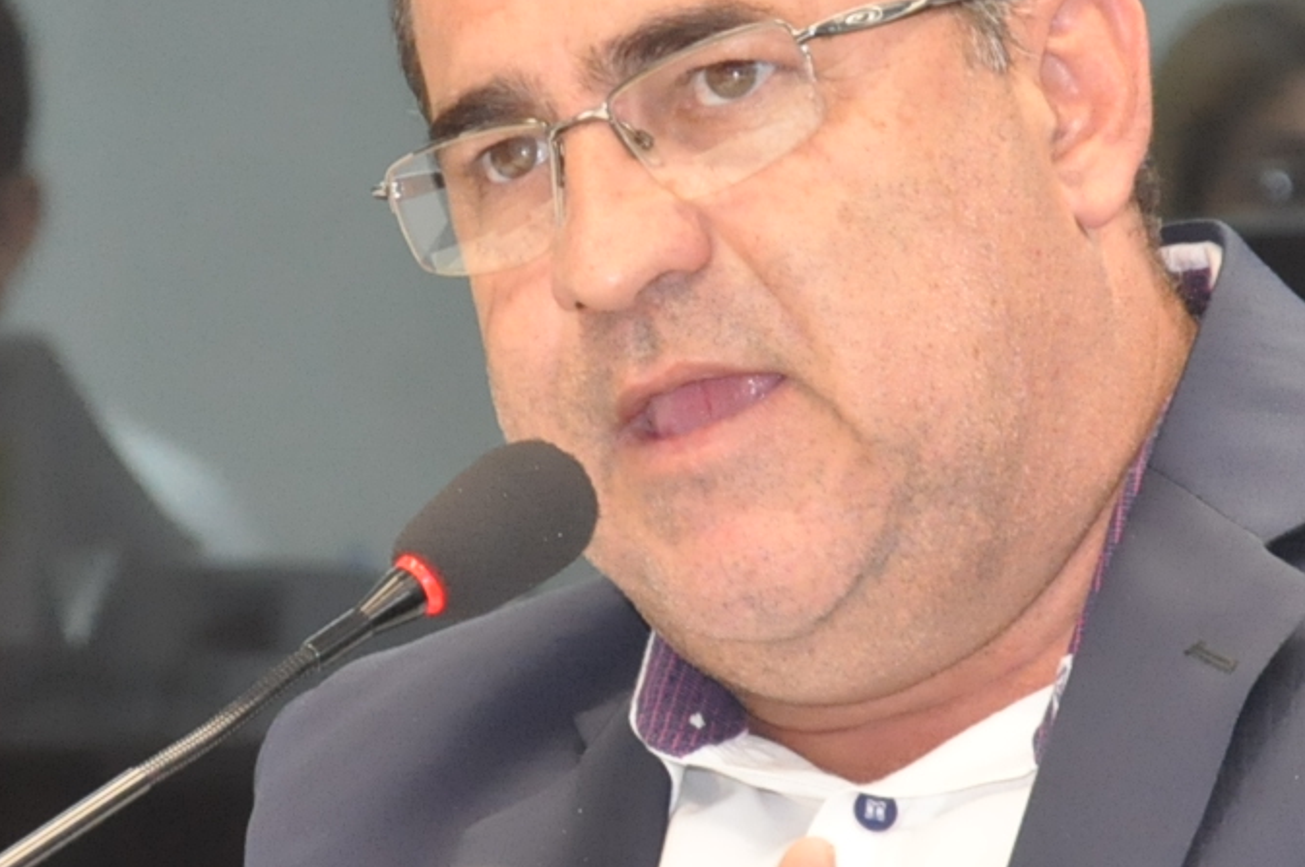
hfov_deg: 4.1
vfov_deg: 2.7
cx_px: 537
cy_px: 345
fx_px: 18161
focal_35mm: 502
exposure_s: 1/60
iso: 2000
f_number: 5.6
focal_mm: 105
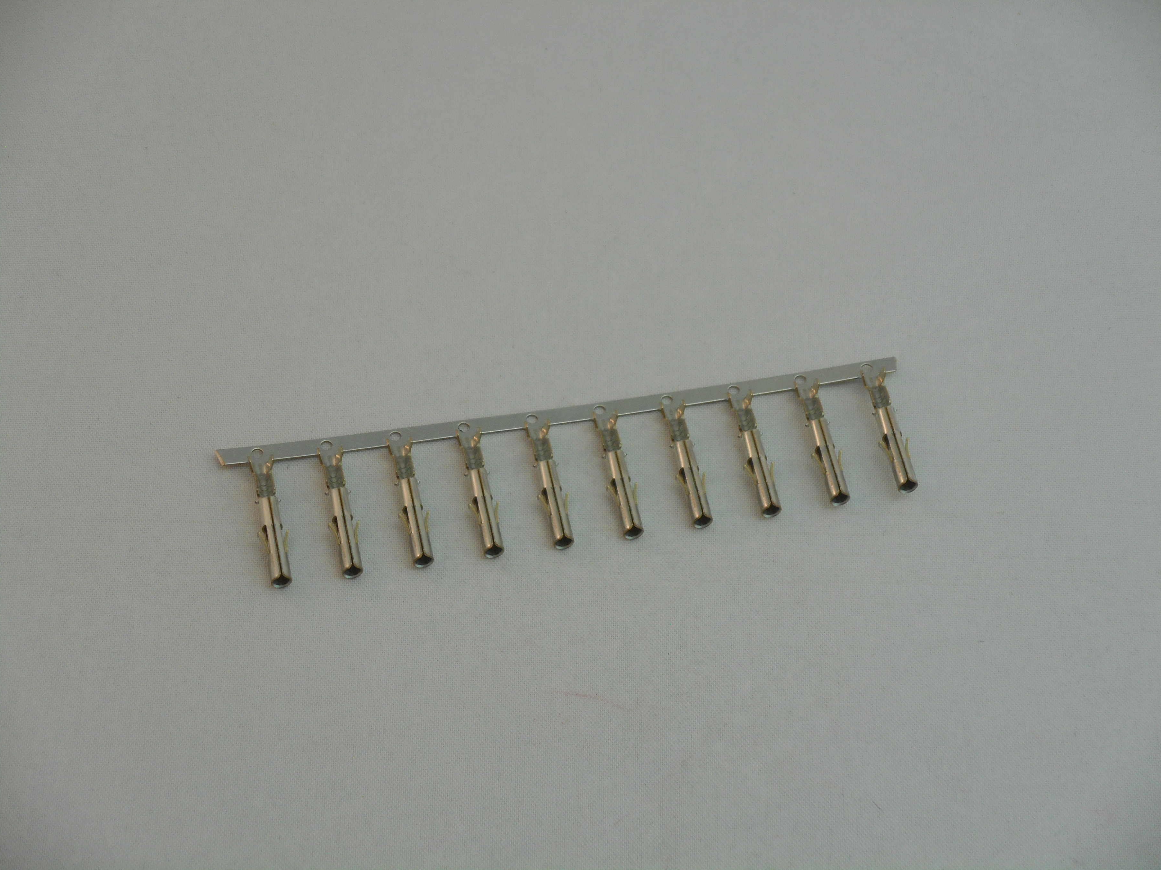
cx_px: 583
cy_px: 431
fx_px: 3454
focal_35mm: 103
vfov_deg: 14.4
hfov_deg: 19.1
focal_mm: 18.2
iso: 140
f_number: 5.8
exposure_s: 1/60
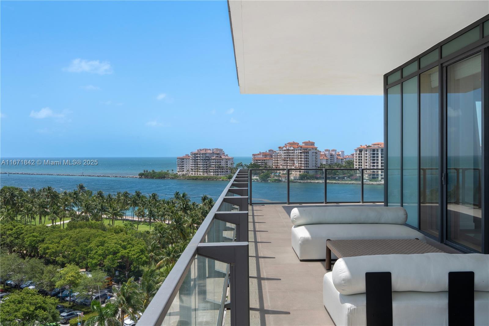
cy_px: 163
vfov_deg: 41.2
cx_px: 244
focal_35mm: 32
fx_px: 433
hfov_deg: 58.9
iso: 200
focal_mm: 31.9
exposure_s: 1/250
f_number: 11
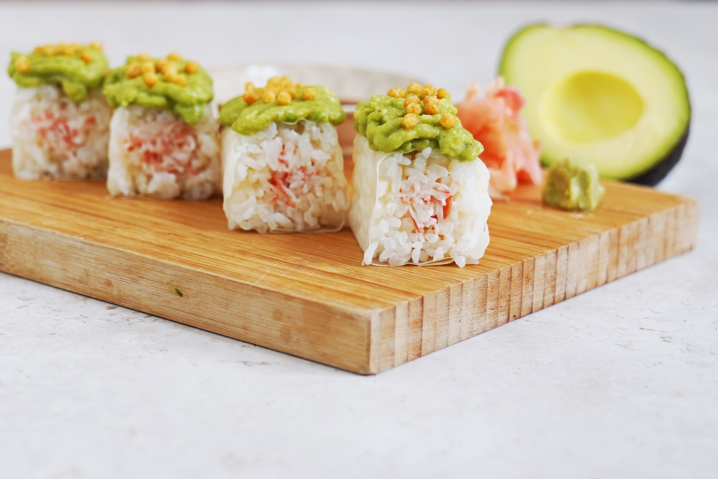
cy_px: 209
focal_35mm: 90
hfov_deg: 22.6
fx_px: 1795
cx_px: 273
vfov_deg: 15.2
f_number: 4
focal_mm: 48
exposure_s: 1/160
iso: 250
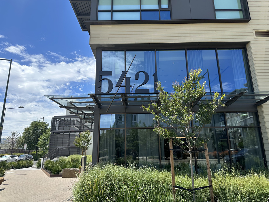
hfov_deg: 71.6
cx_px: 134
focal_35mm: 24
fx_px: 187
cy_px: 101
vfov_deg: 56.8
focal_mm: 6.86
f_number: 1.78
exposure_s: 1/2353
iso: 80
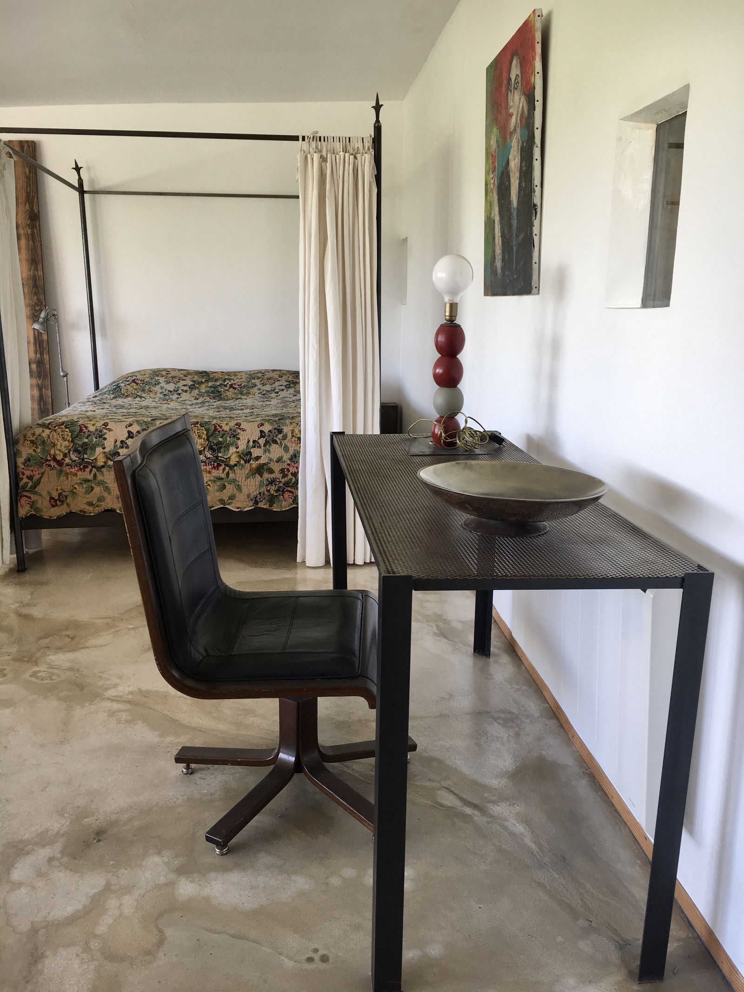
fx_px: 831
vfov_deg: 61.7
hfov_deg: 48.2
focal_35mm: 29
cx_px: 372
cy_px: 496
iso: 25
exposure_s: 1/33
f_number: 2.2
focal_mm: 4.15
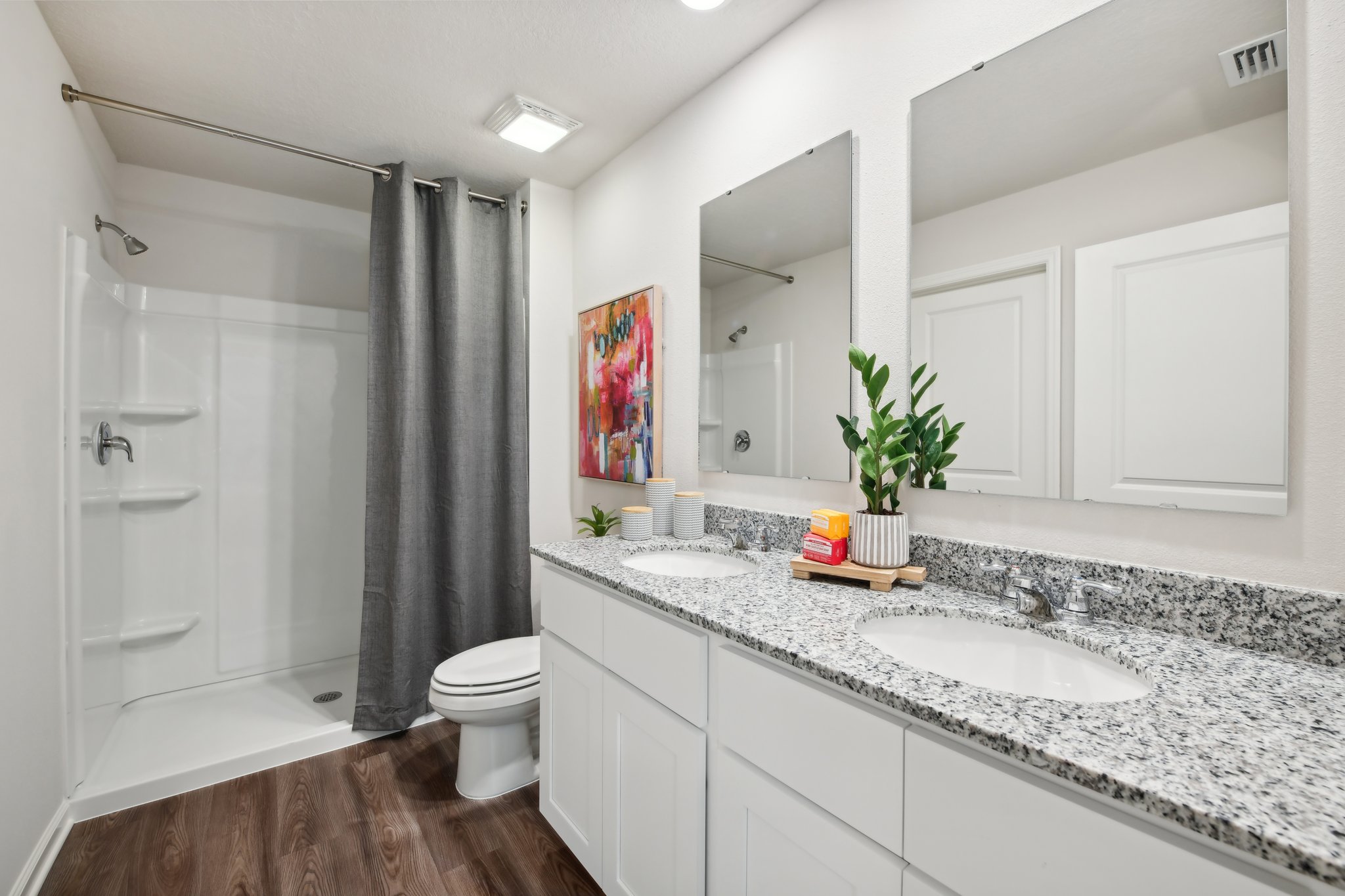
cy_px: 448
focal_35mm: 14
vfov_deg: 81.2
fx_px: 523
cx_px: 672
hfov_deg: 104.3
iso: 400
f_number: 6.3
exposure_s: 1/13
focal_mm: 14
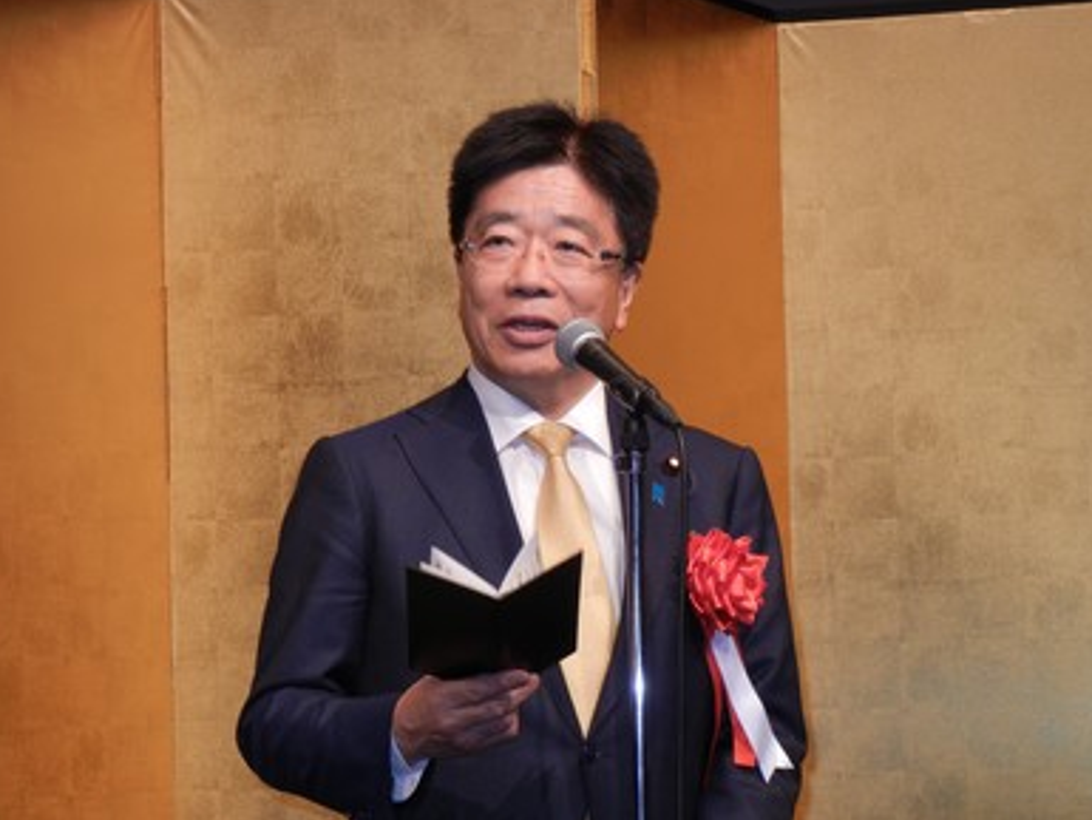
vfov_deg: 14.0
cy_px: 411
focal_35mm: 106
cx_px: 533
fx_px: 3345
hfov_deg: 18.5
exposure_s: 1/30
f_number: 4.5
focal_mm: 18.3
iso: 202
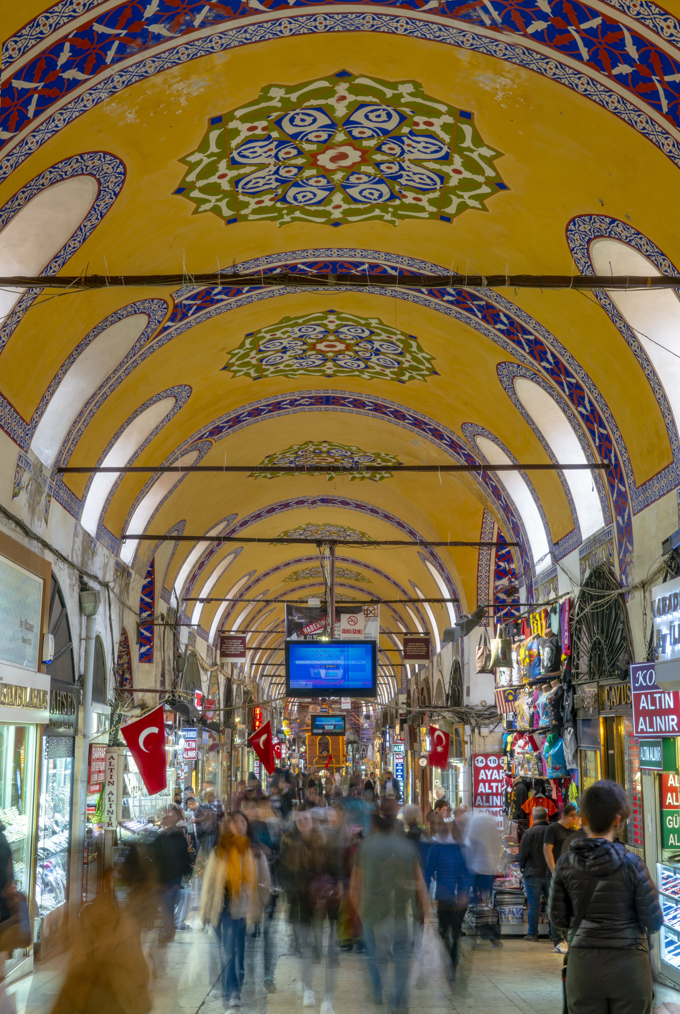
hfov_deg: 32.7
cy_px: 507
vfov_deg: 47.3
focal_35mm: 41
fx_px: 1157
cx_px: 340
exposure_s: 2.5
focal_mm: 41
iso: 100
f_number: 22
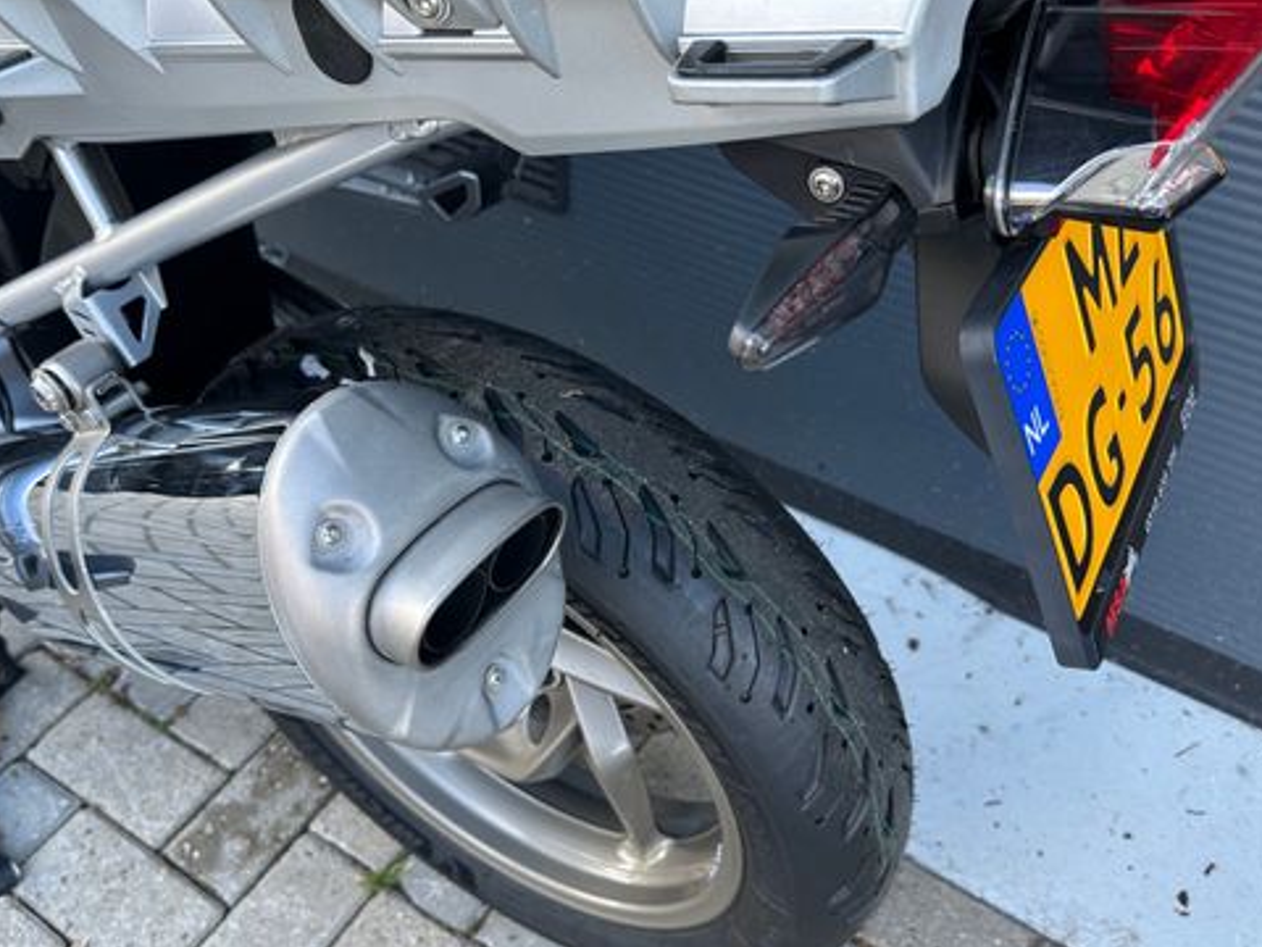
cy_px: 452
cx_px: 605
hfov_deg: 56.8
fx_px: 1167
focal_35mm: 32
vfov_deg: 44.1
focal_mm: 6.86
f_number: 1.78
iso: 64
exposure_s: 1/216
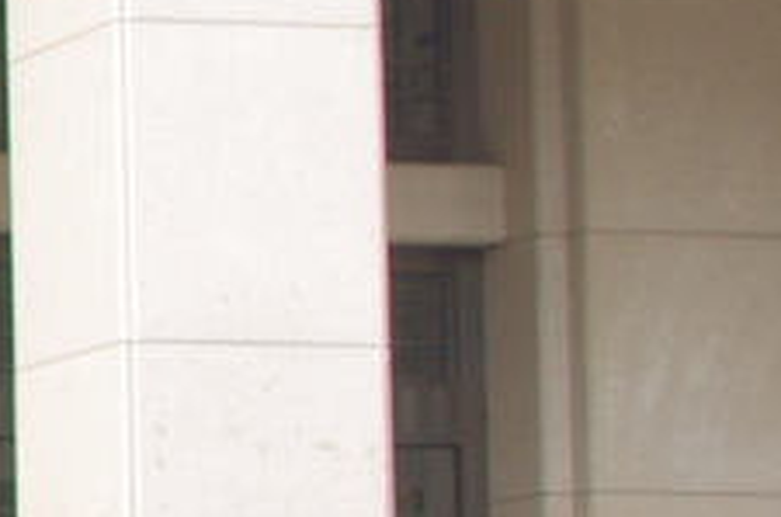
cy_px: 543
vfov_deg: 5.6
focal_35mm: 242
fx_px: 5239
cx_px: -1770
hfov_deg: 7.3
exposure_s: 1/50
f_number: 7.1
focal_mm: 23.13
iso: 100
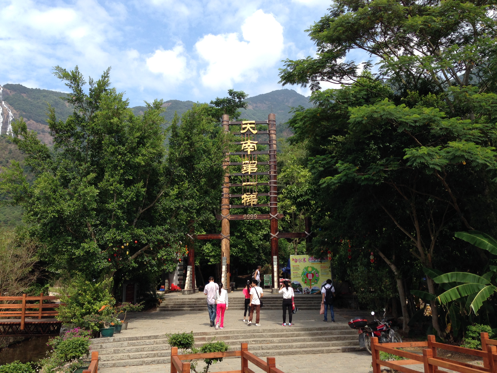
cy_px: 186
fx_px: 474
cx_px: 248
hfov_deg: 55.4
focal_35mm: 33
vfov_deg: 42.9
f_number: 2.4
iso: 50
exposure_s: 1/763
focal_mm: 4.12
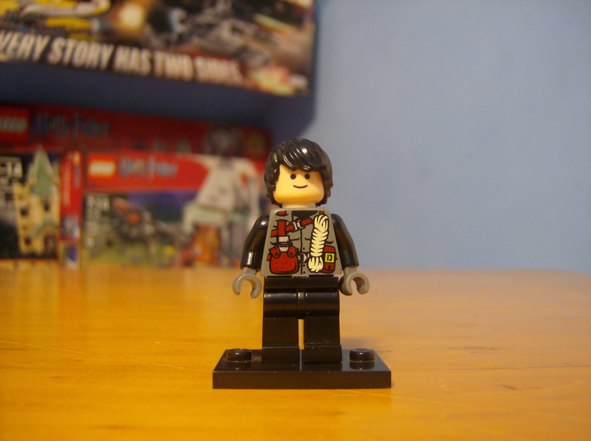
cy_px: 220
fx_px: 613
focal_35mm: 36
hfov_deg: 51.5
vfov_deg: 39.5
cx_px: 296
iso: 200
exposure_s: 1/3.96
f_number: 2.8
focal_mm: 6
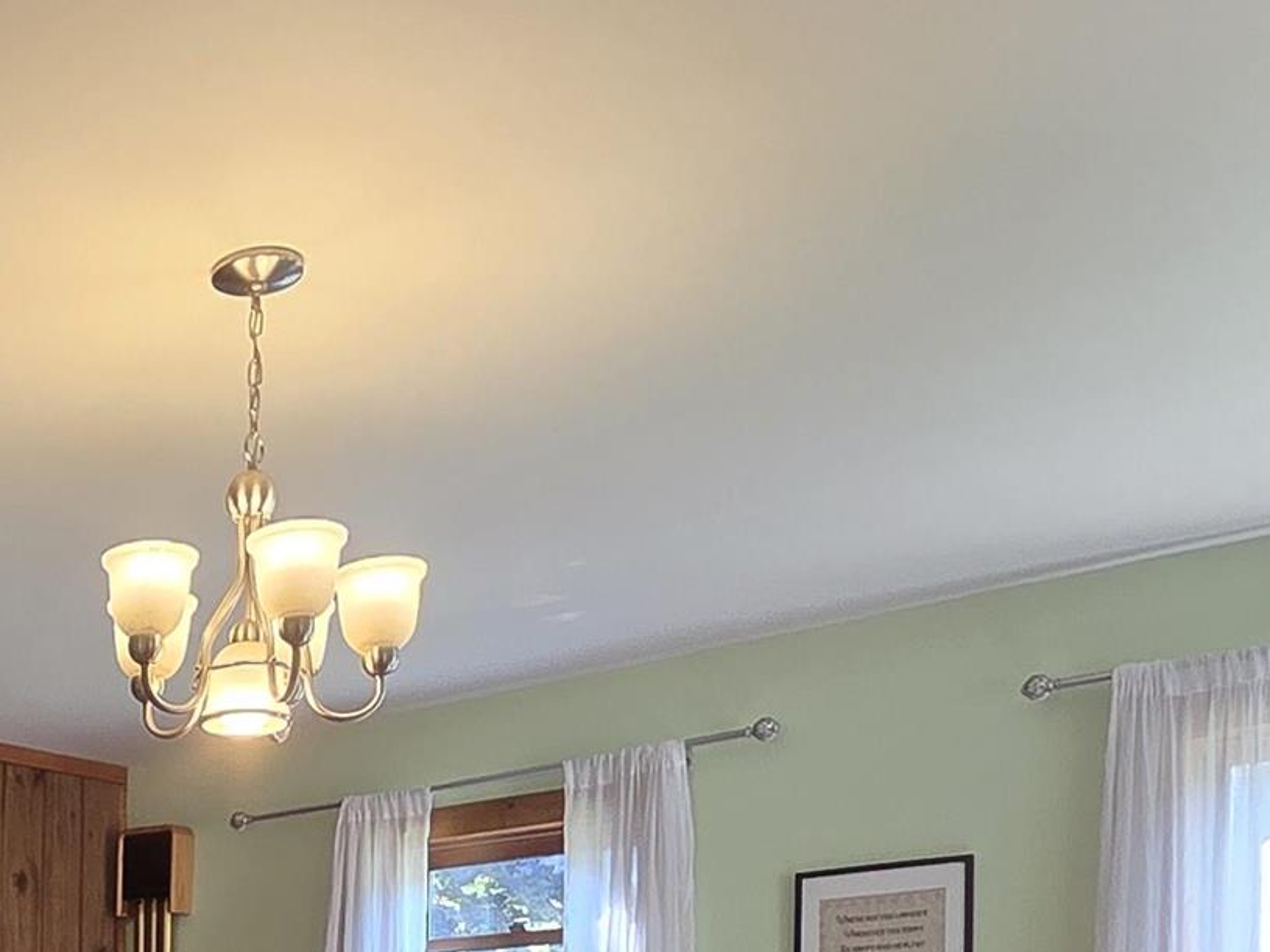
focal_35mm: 49
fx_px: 1797
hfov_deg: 33.1
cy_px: 1284
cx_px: -187
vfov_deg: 25.1
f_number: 2.2
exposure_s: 1/120
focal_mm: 2.2
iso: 250
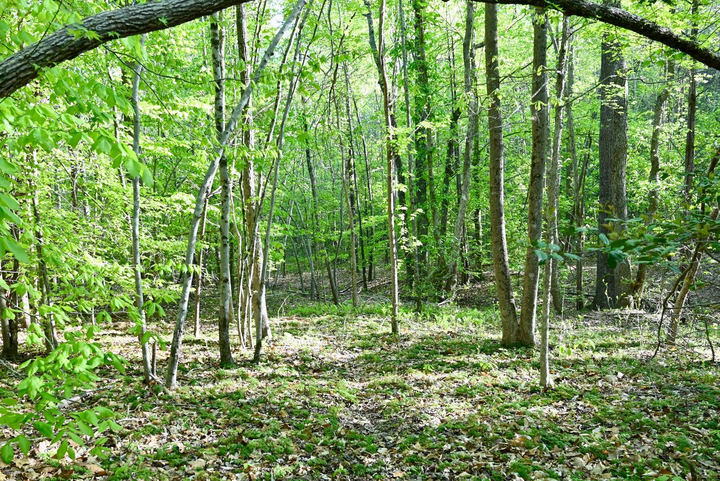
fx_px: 640
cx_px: 332
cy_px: 294
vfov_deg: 40.9
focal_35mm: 32
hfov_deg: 58.6
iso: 640
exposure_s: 1/50
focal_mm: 24
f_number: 8
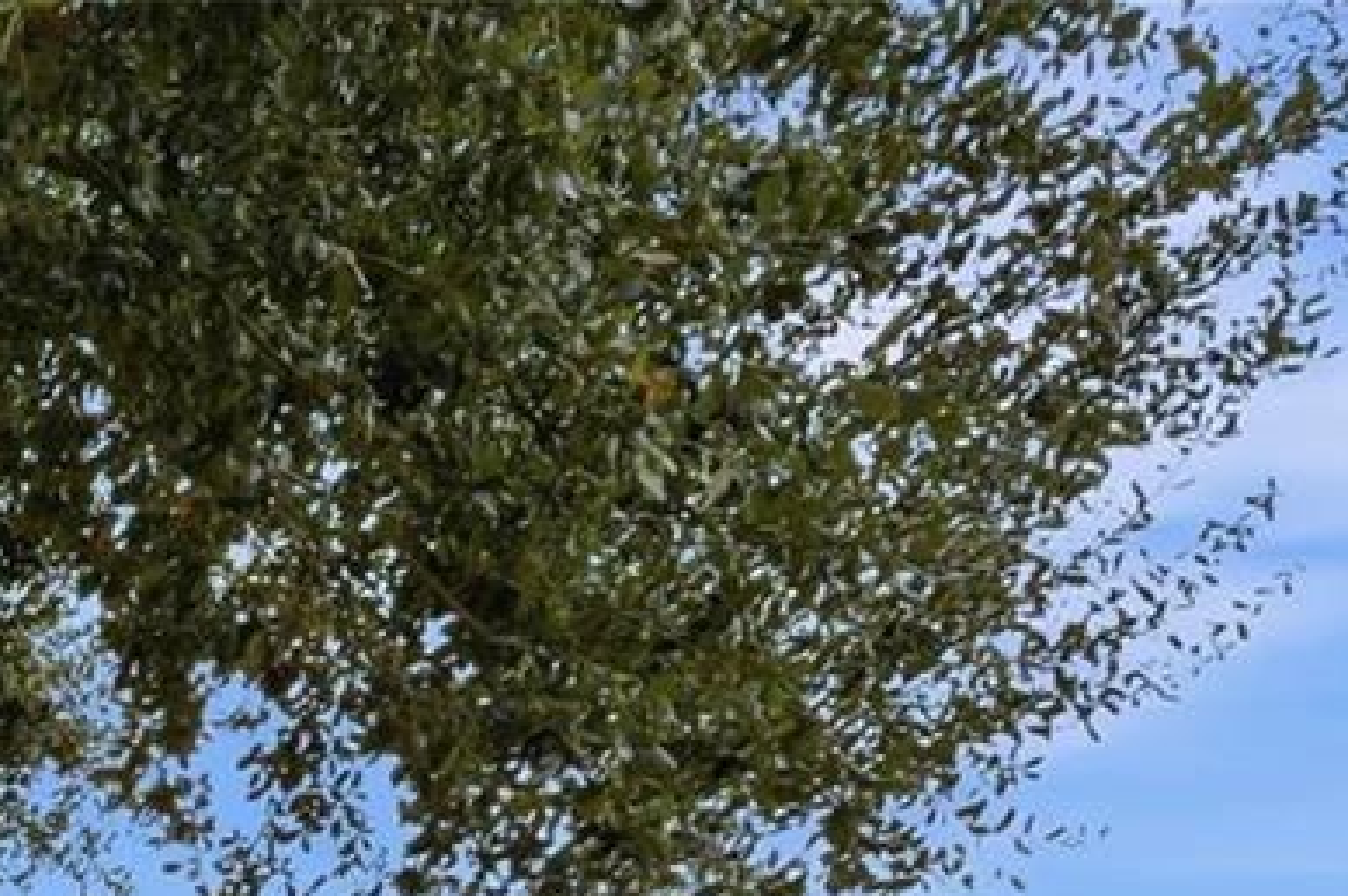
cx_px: -862
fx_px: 2469
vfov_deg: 15.7
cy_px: 1848
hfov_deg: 22.6
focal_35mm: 66
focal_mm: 16
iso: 1600
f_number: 11
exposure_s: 1/1250
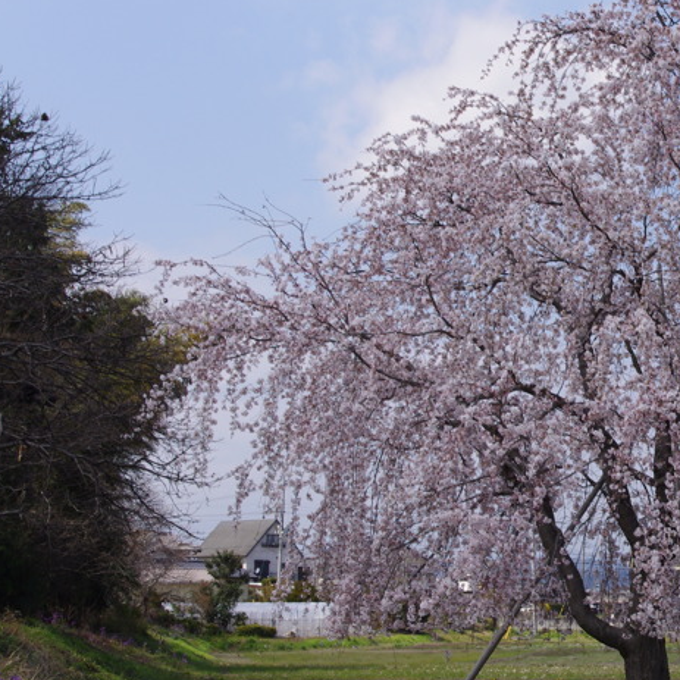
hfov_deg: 18.2
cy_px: 375
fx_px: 2045
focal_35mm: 92
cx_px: 734
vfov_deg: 18.9
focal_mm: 32.5
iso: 200
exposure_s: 1/200
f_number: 11
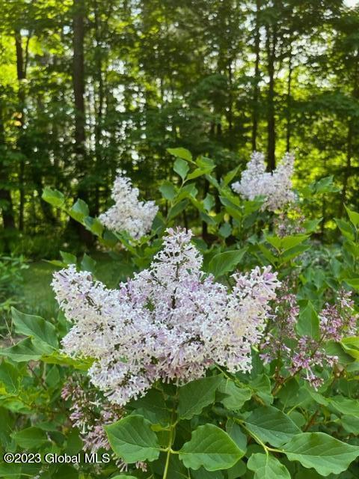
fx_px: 360
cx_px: 180
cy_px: 240
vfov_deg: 67.3
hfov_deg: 53.1
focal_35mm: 26
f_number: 1.6
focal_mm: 5.1
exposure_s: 1/440
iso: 50
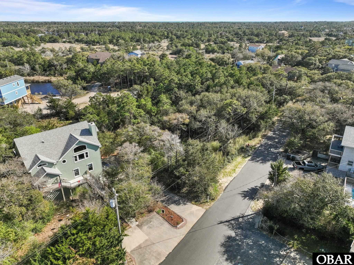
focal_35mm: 24
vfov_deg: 56.8
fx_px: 245
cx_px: 177
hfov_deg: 71.6
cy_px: 132
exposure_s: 1/4000
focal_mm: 12.29
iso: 220
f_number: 2.8
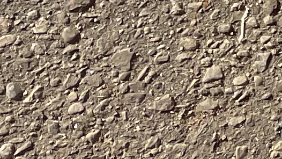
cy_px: -353
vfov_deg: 5.2
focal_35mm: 217
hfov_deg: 7.8
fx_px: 1623
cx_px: 998
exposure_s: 1/1304
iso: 32
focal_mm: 4.2
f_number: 1.6
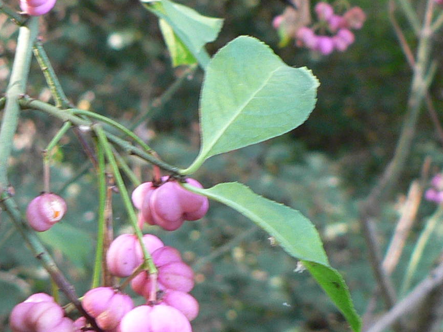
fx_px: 1370
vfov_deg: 13.8
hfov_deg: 18.1
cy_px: 237
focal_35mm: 107
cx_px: 40
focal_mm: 6
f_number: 2.8
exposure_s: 1/30
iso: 100
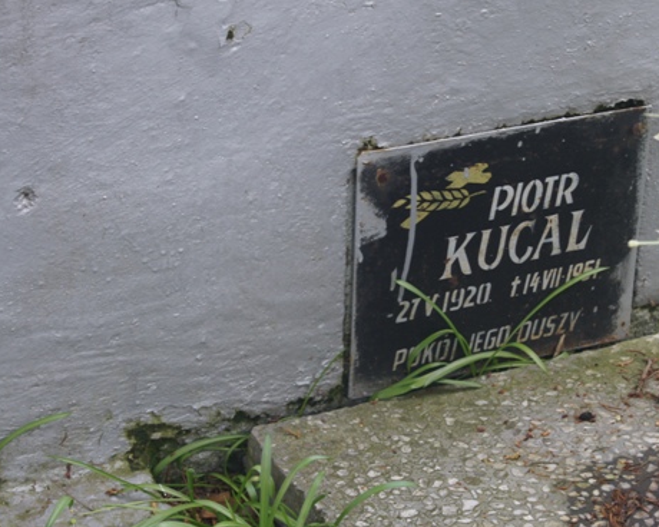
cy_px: 274
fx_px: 2100
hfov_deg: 17.8
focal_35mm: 108
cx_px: 446
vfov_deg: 14.3
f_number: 5.6
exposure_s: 1/100
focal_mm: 55
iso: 250
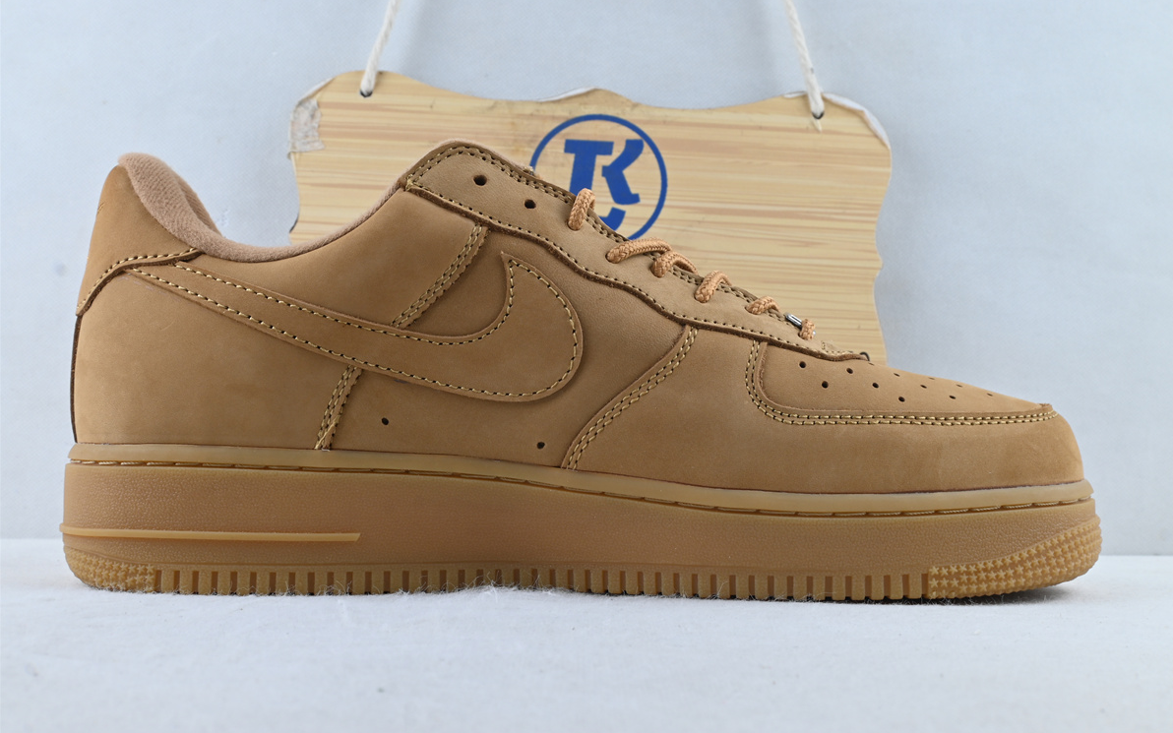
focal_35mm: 40
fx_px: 1279
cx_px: 589
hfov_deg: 49.3
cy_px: 380
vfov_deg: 32.0
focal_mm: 26
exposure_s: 1/13
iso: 100
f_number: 10
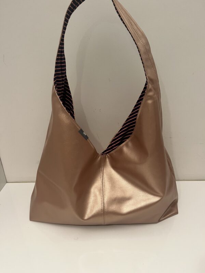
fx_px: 205
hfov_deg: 53.1
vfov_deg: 67.3
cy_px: 136
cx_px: 102
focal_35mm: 26
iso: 200
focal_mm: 5.1
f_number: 1.6
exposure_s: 1/50
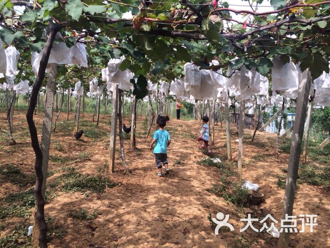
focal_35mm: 30
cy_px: 124
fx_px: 286
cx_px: 165
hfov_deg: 60.0
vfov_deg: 46.8
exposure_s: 1/720
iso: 32
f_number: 2.2
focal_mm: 4.12
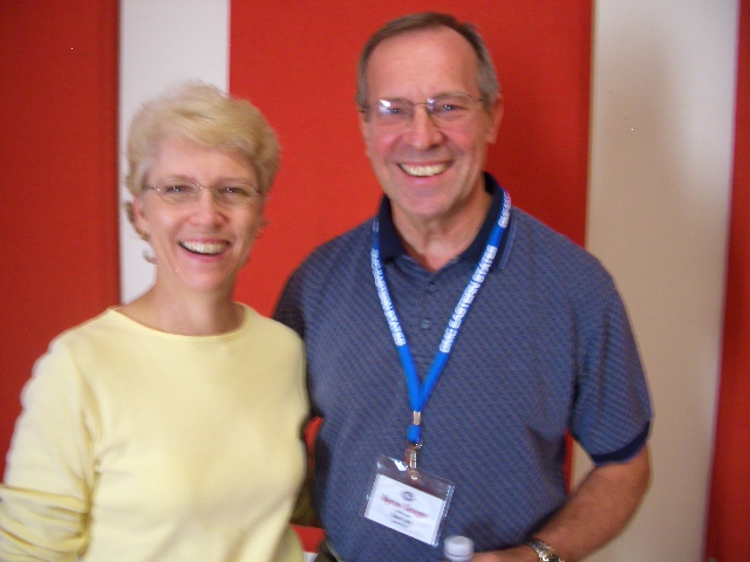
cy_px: 281
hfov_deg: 52.6
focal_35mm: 35
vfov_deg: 40.7
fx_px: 758
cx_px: 375
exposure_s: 1/13
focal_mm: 5.8
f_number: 2.6
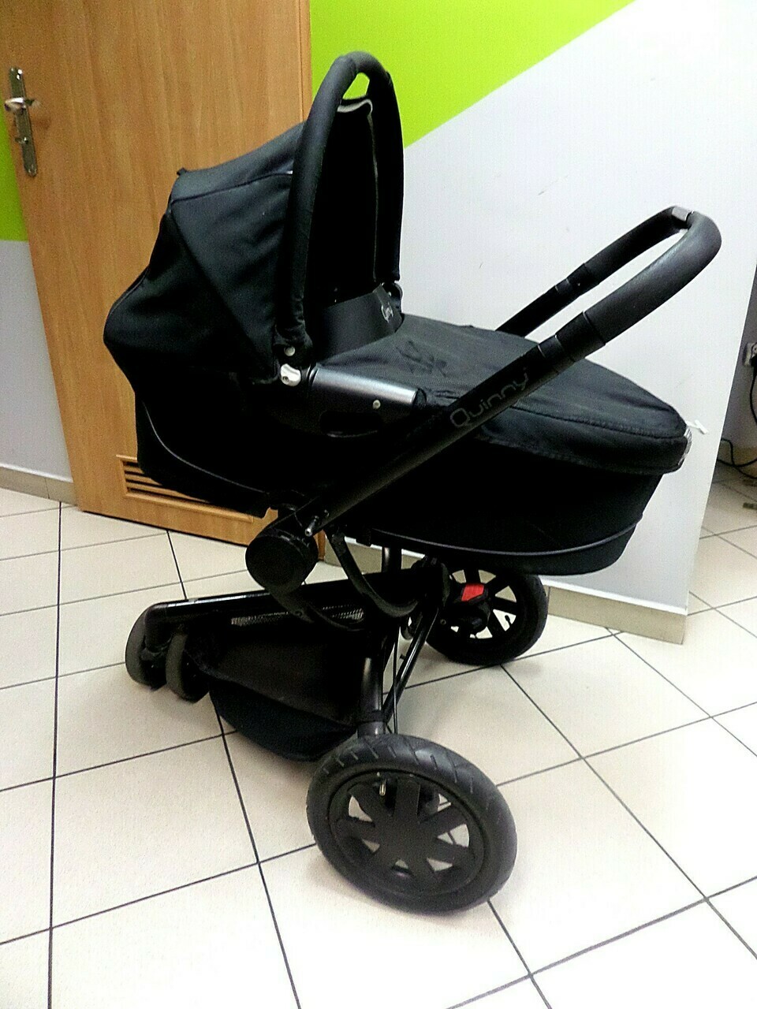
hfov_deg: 56.8
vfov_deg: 71.6
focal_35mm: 24
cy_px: 504
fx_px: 700
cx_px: 378
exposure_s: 1/20
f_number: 3.1
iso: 320
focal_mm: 4.3
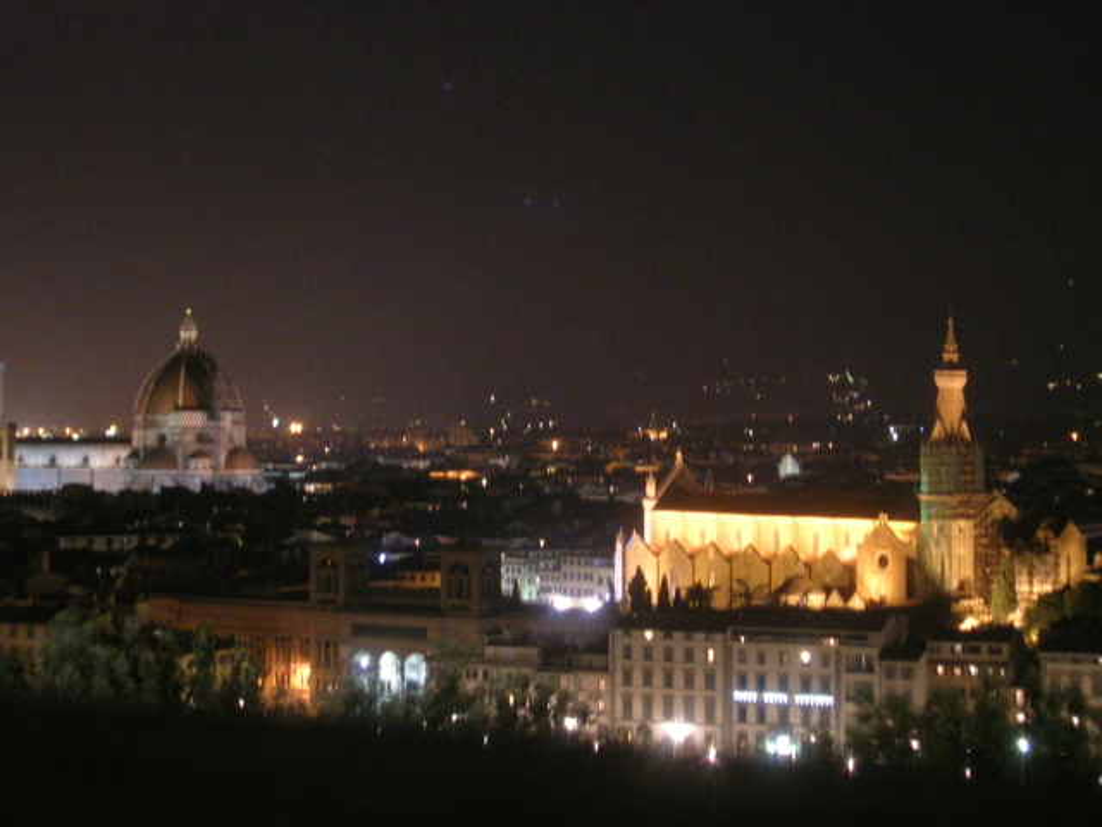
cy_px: 414
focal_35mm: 82
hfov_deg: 23.8
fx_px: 2610
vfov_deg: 18.0
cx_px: 551
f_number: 4.1
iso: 200
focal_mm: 12.4
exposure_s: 2
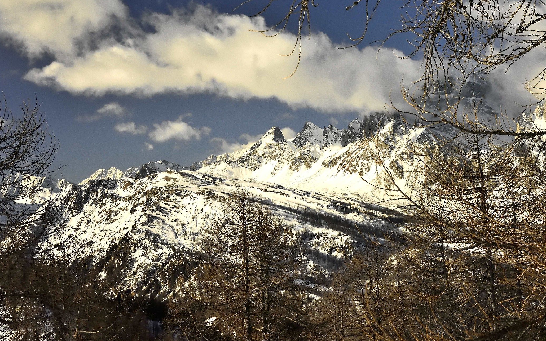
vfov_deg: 22.7
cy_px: 135
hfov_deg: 35.7
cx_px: 279
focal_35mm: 57
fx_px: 848
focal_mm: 32
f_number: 7.1
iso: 3200
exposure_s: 1/5000
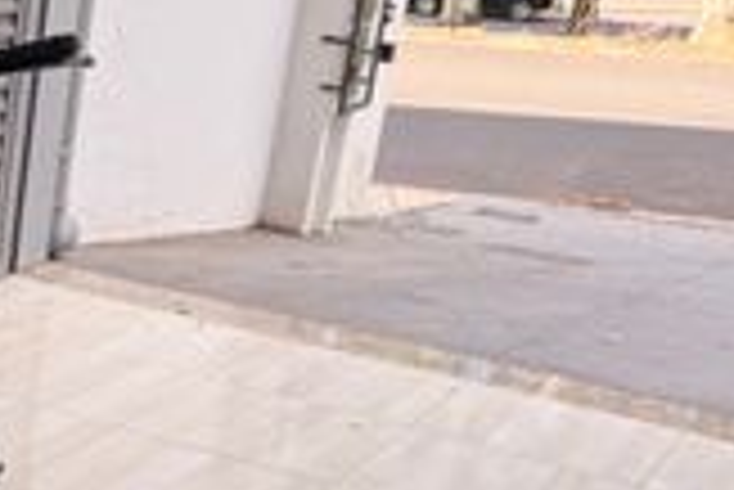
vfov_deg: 18.4
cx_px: -257
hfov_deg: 24.1
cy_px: 499
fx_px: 1469
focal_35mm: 72
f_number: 1.78
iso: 64
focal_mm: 6.76
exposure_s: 1/207
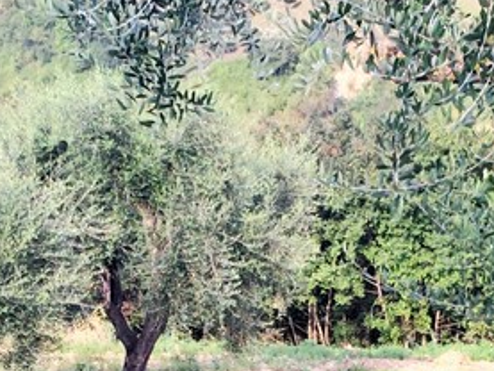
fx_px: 1585
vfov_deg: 12.9
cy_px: 482
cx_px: 280
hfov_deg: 17.7
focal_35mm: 111
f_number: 2.2
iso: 50
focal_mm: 4.12
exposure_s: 1/789
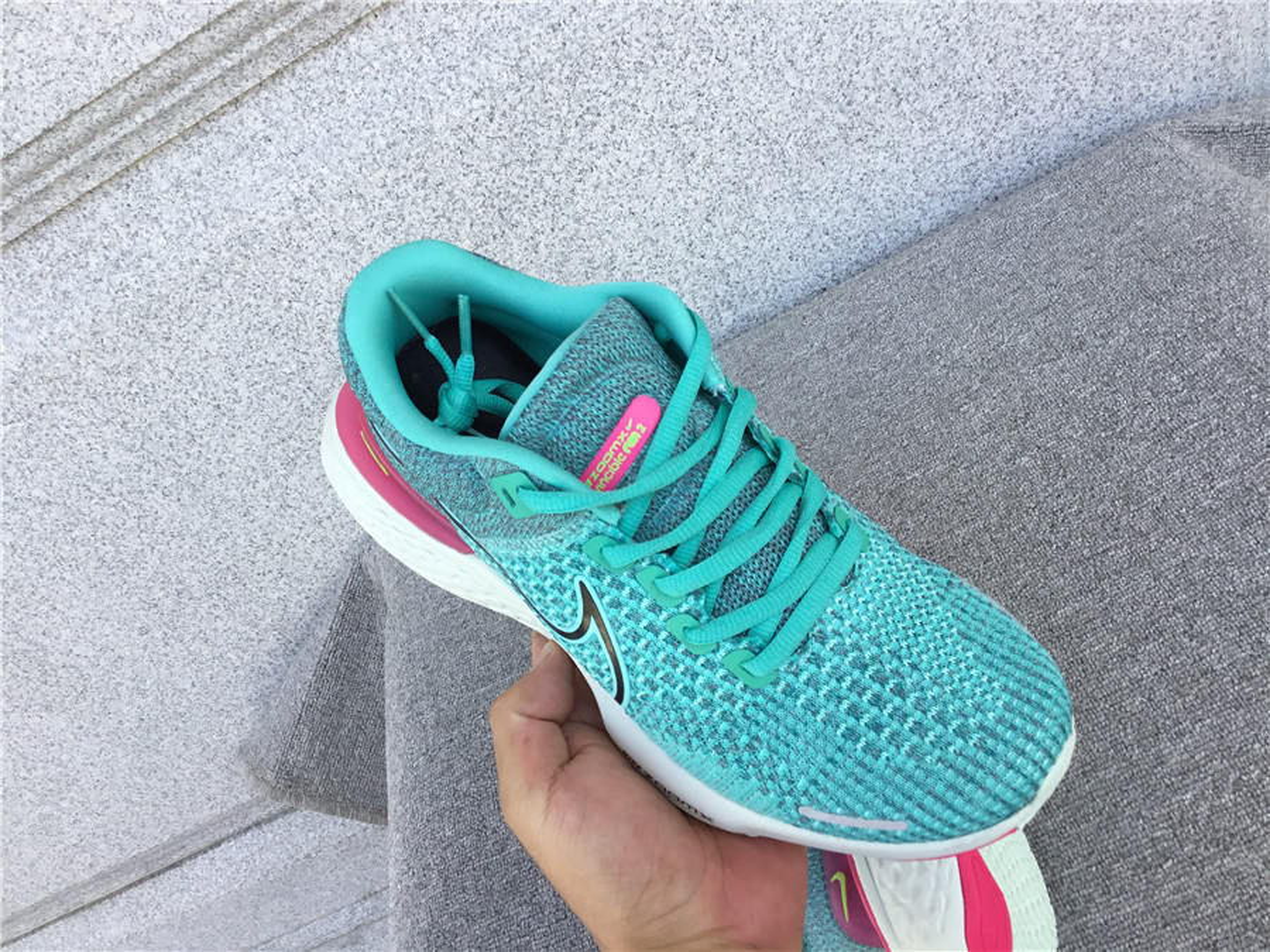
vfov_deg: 45.4
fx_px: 1137
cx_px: 635
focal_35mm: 31
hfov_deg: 58.4
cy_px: 476
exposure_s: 1/167
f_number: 2.4
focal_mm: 3.3
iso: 25
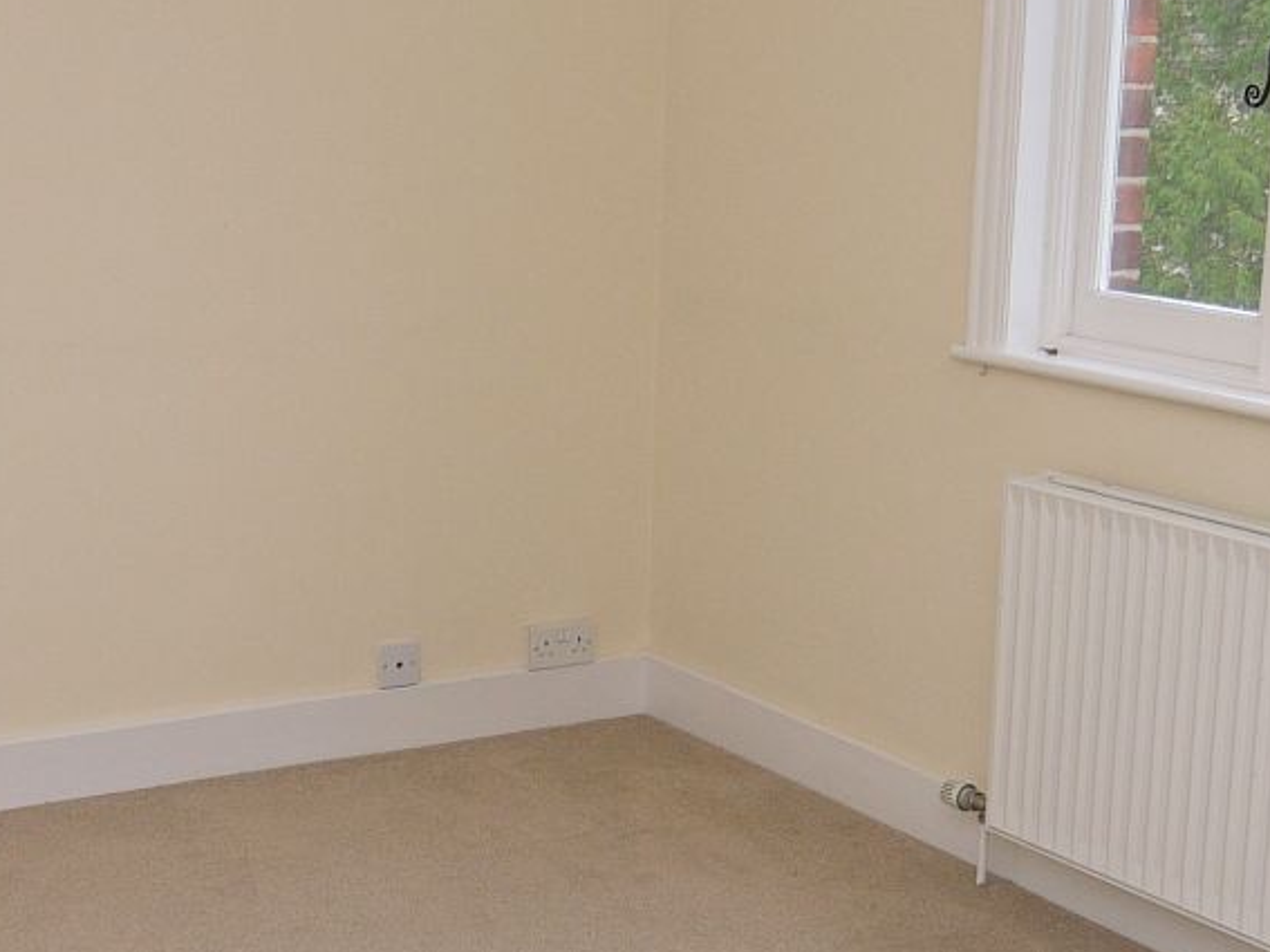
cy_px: 573
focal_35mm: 65
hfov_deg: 29.8
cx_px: 654
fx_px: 2384
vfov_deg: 22.5
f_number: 4
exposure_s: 1/60
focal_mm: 9
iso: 100
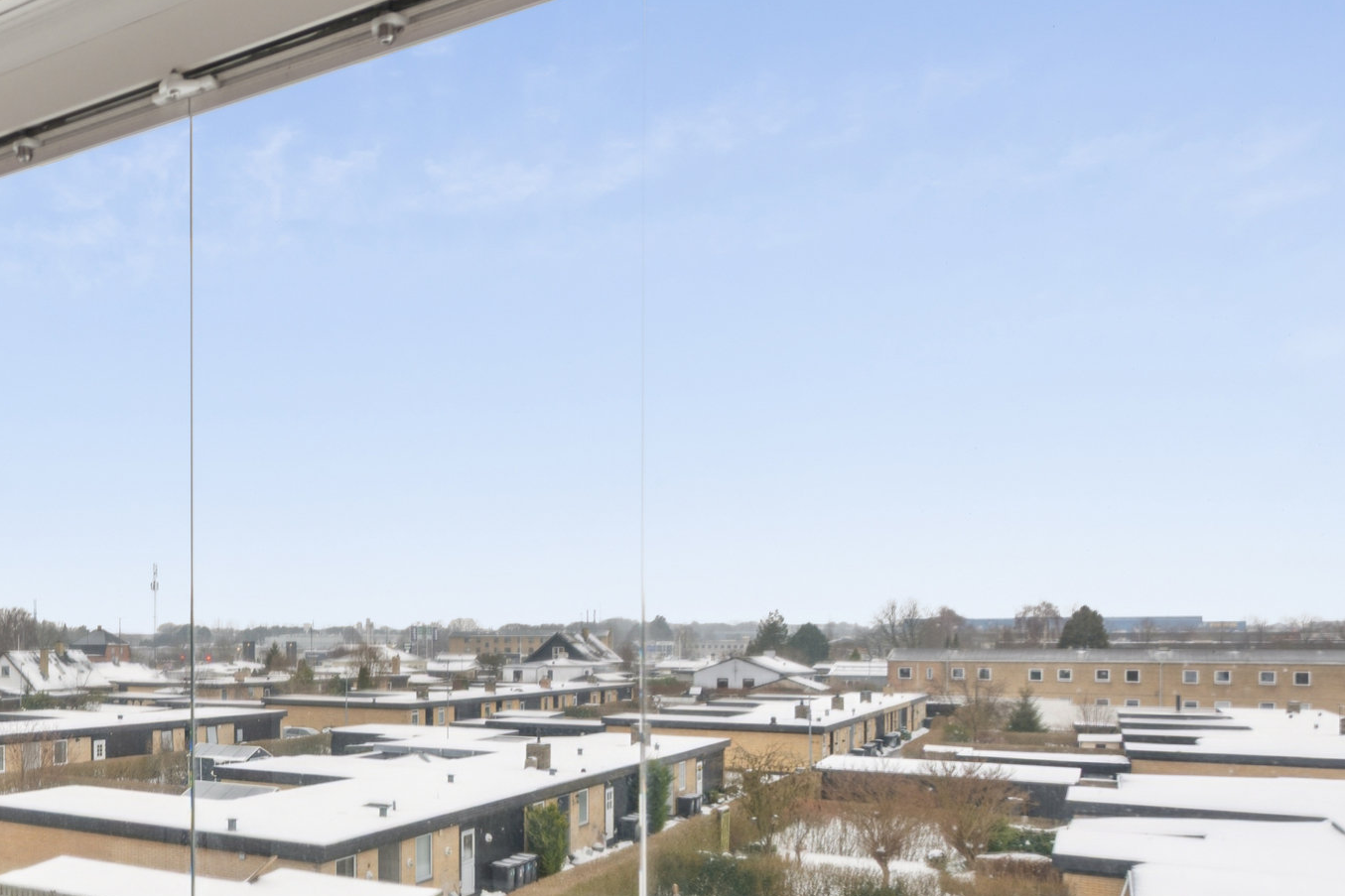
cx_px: 183
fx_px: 1158
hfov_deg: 54.1
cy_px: 680
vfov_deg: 41.0
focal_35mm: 31
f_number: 10
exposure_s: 1/20
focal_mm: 14
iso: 200
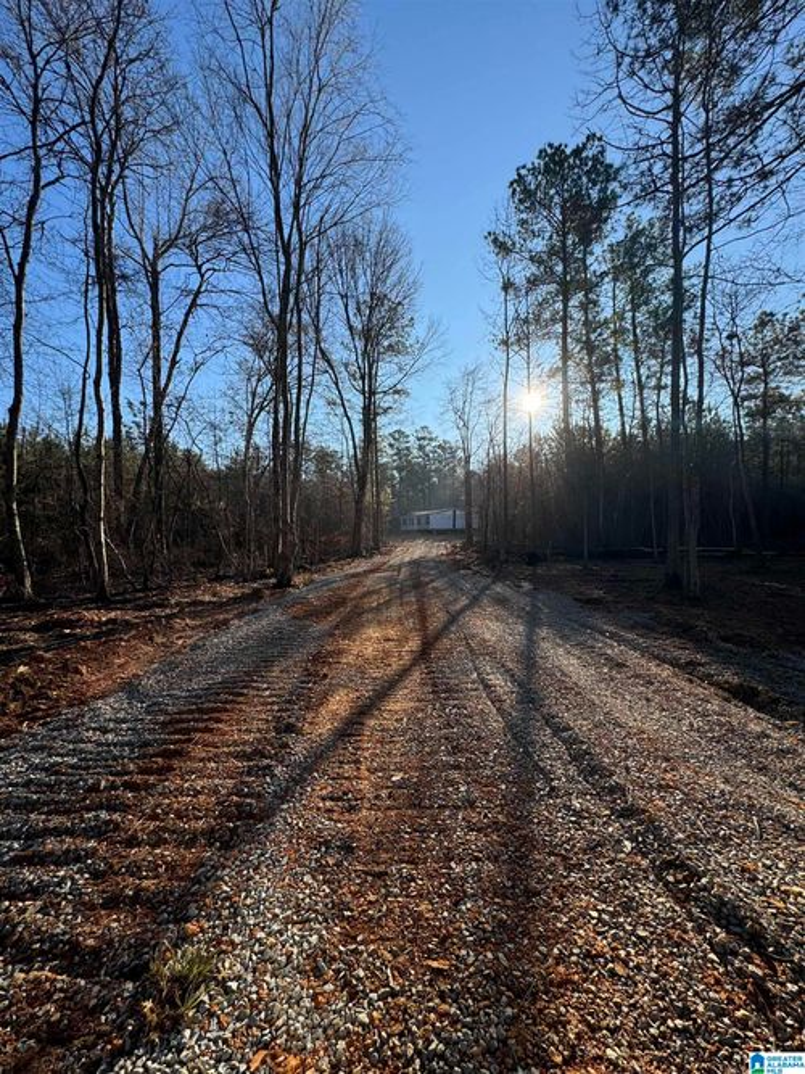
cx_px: 402
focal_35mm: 14
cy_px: 537
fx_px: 434
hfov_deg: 85.7
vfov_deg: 102.1
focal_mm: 2.22
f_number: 2.2
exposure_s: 1/980
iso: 40
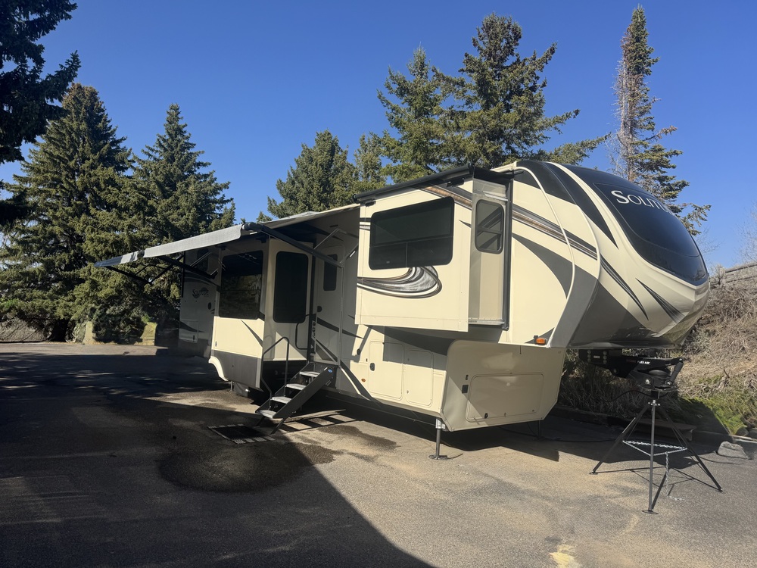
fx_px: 525
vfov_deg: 56.8
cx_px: 378
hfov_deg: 71.6
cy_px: 284
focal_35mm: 24
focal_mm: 6.76
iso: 80
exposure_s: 1/4950
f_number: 1.78
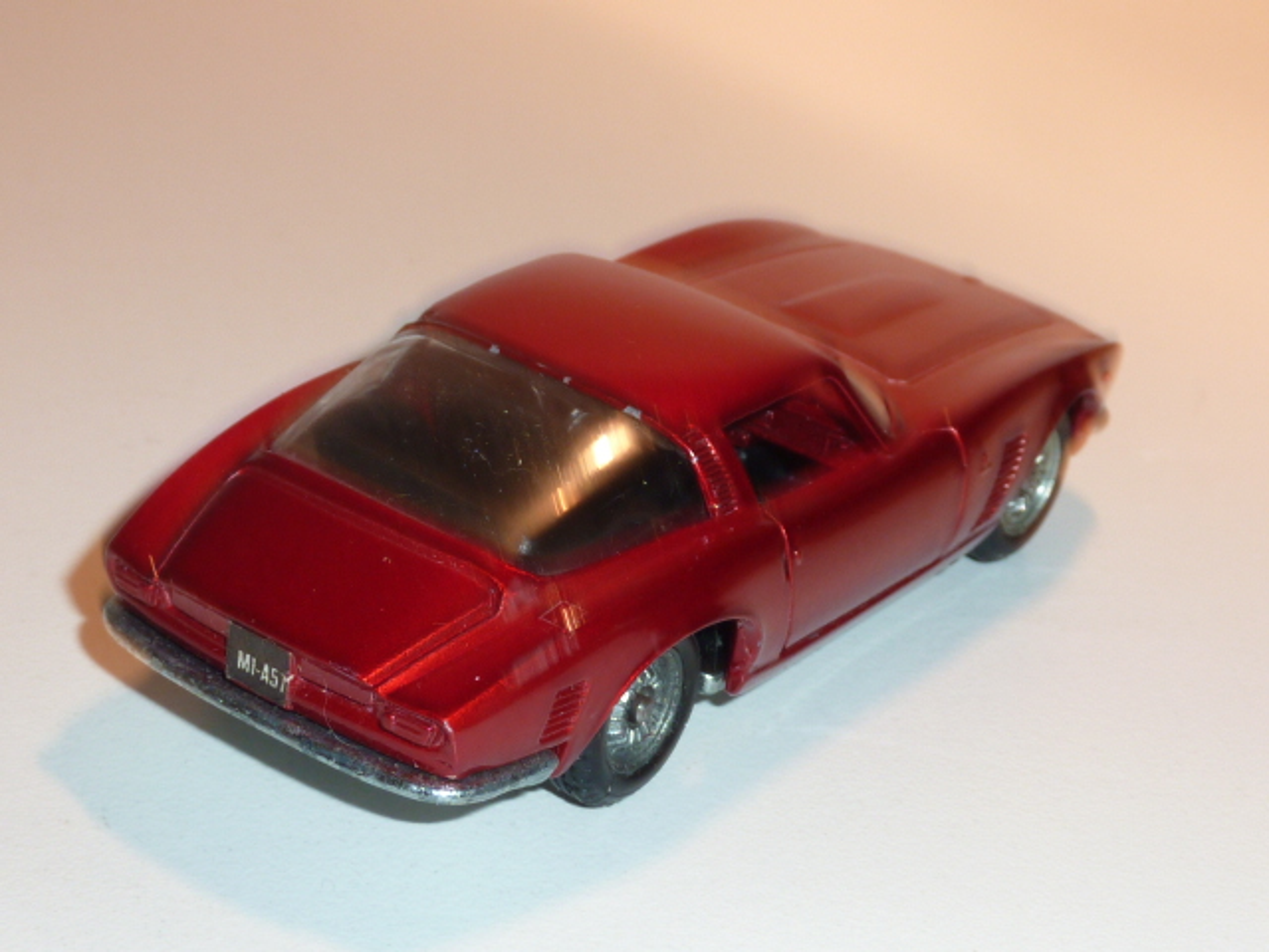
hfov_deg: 22.5
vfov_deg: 17.0
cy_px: 476
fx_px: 3189
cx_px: 634
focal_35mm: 87
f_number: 4
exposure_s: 1/30
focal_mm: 7.9
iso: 100
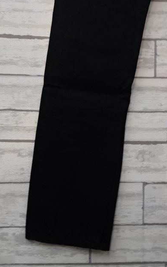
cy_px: 134
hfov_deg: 47.5
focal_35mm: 26
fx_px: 189
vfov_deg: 70.4
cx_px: 94
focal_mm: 4.1
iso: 160
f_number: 3.5
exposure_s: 1/30
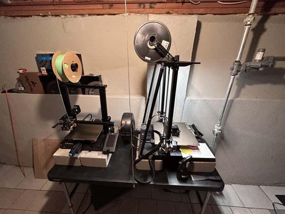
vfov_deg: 85.7
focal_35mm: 14
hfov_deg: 102.1
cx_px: 142
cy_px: 107
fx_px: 115
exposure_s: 1/60
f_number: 2.2
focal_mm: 2.22
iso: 400
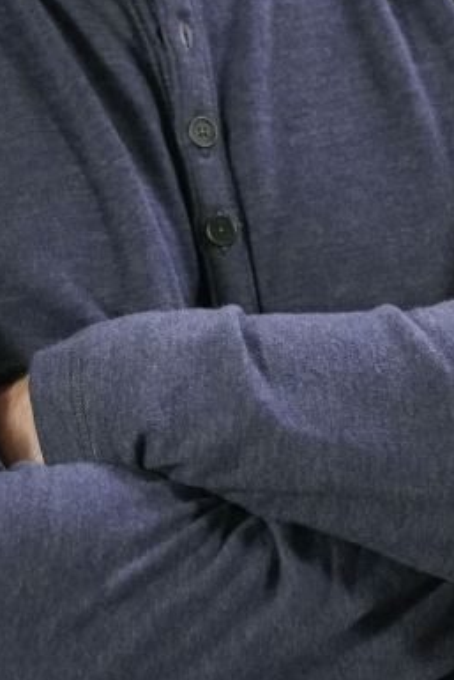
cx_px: 217
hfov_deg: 2.9
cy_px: 19
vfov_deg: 4.3
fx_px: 9071
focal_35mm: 480
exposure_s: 1/160
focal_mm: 154
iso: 10000
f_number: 4
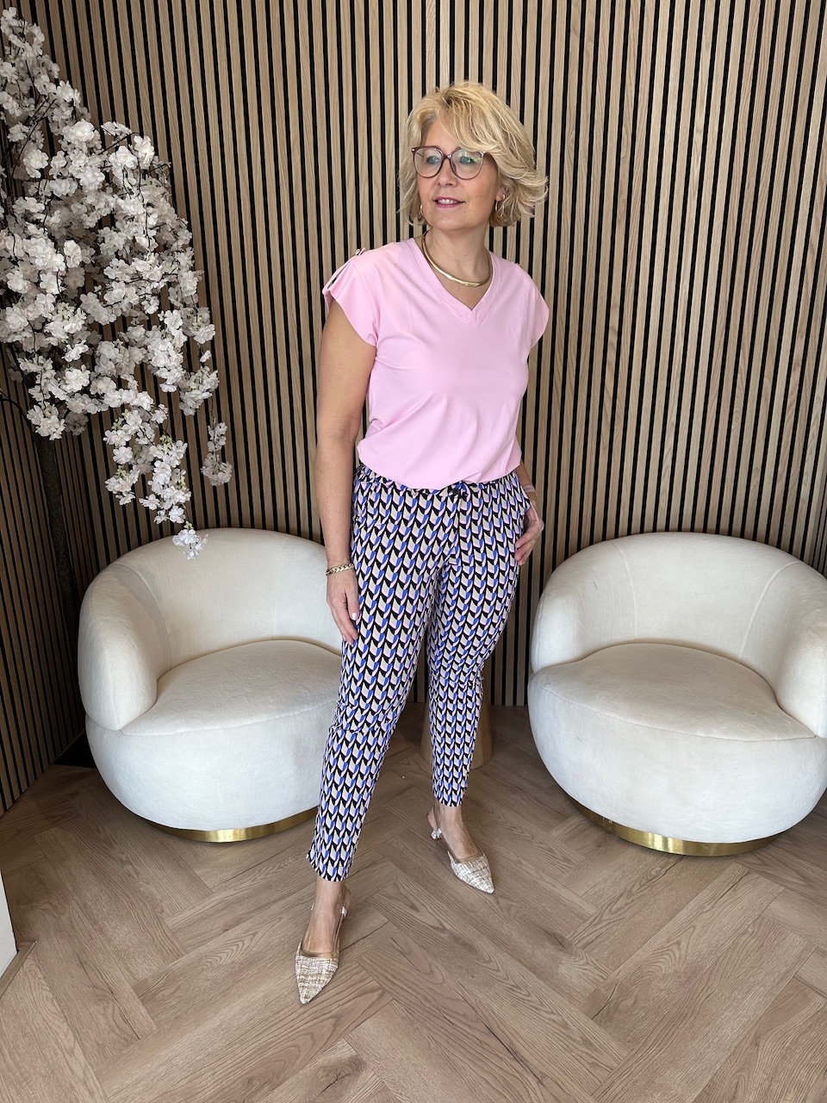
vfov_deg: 71.6
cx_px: 414
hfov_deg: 56.8
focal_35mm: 24
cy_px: 552
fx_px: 765
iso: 160
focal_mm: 6.86
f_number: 1.78
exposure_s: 1/100
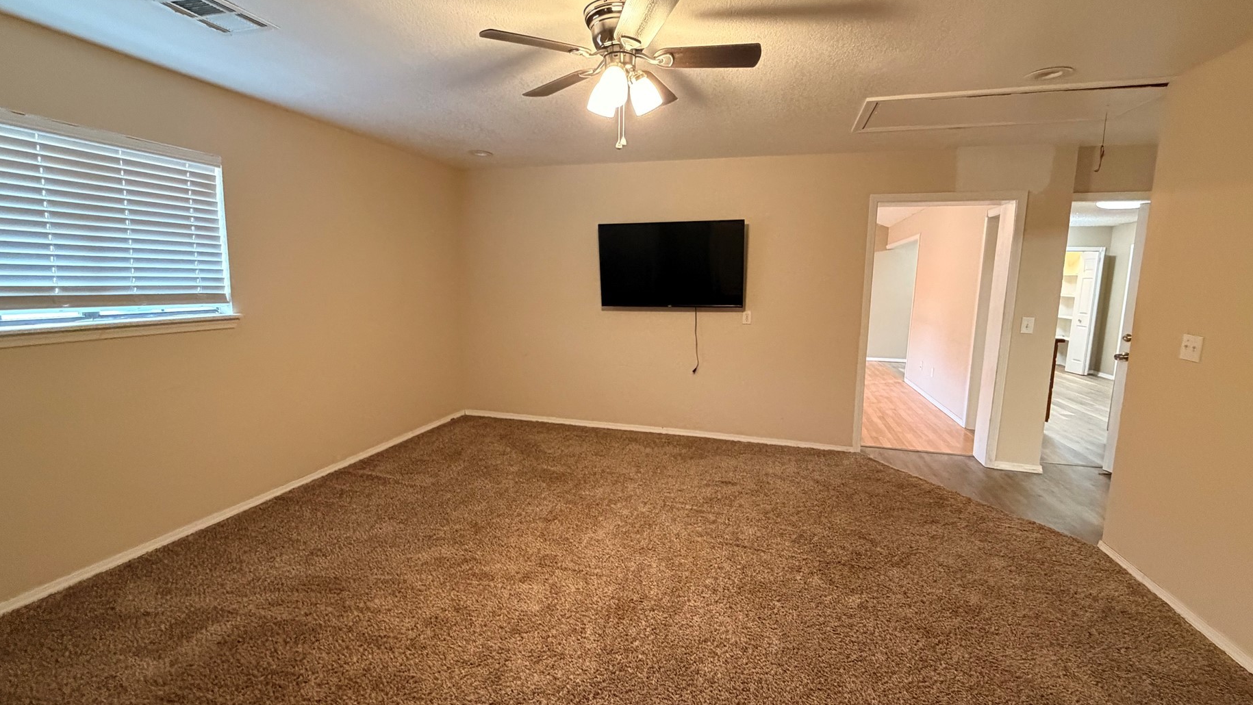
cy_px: 347
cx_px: 633
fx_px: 532
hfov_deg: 99.4
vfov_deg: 67.1
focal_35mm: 16
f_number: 2.2
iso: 500
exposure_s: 1/60
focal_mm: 2.22
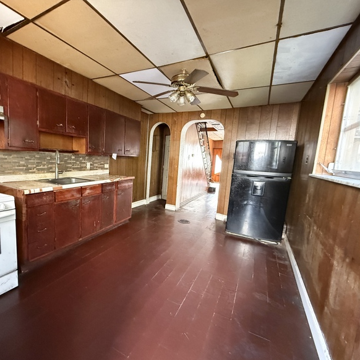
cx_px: 141
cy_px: 184
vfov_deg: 84.0
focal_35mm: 17
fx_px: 200
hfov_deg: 82.8
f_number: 2.2
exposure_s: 1/60
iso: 1000
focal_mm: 2.22
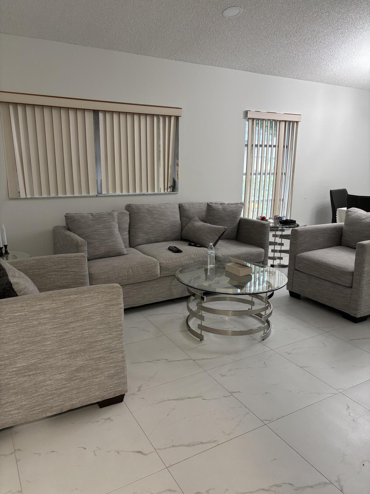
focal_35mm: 26
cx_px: 185
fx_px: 371
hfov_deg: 53.1
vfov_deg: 67.3
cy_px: 247
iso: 160
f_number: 1.6
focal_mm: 5.96
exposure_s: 1/60
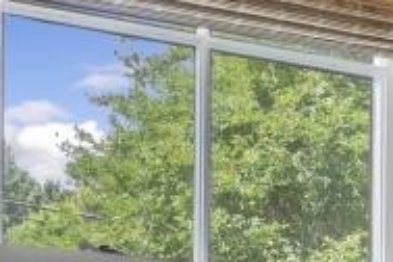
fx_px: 1332
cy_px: 517
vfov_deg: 10.4
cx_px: 447
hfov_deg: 16.2
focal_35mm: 122
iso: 200
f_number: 8
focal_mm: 18
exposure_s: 1/40
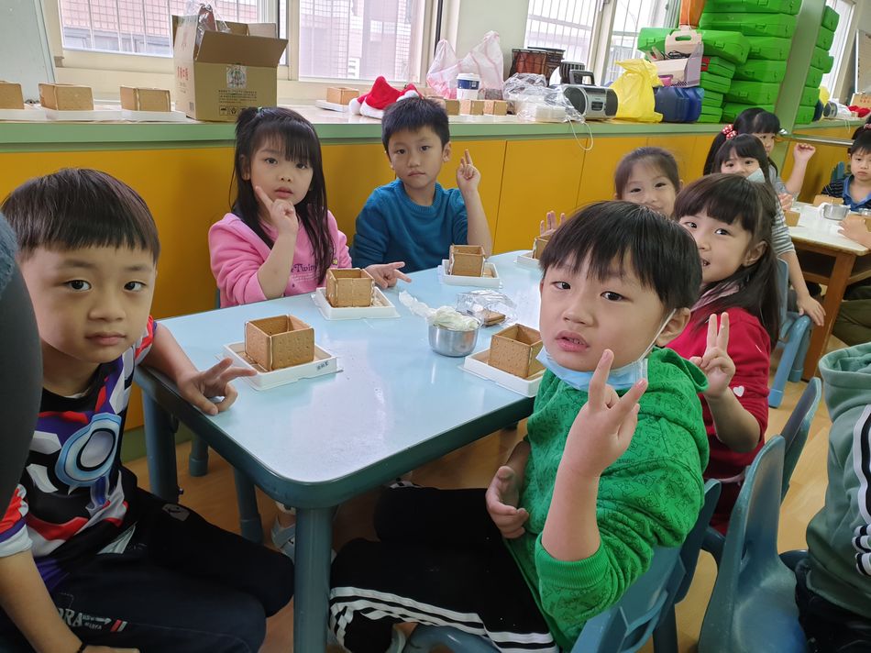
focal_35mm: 26
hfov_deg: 67.3
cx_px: 436
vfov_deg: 53.0
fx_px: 654
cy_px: 326
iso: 80
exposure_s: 1/60
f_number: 2.4
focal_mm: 4.3
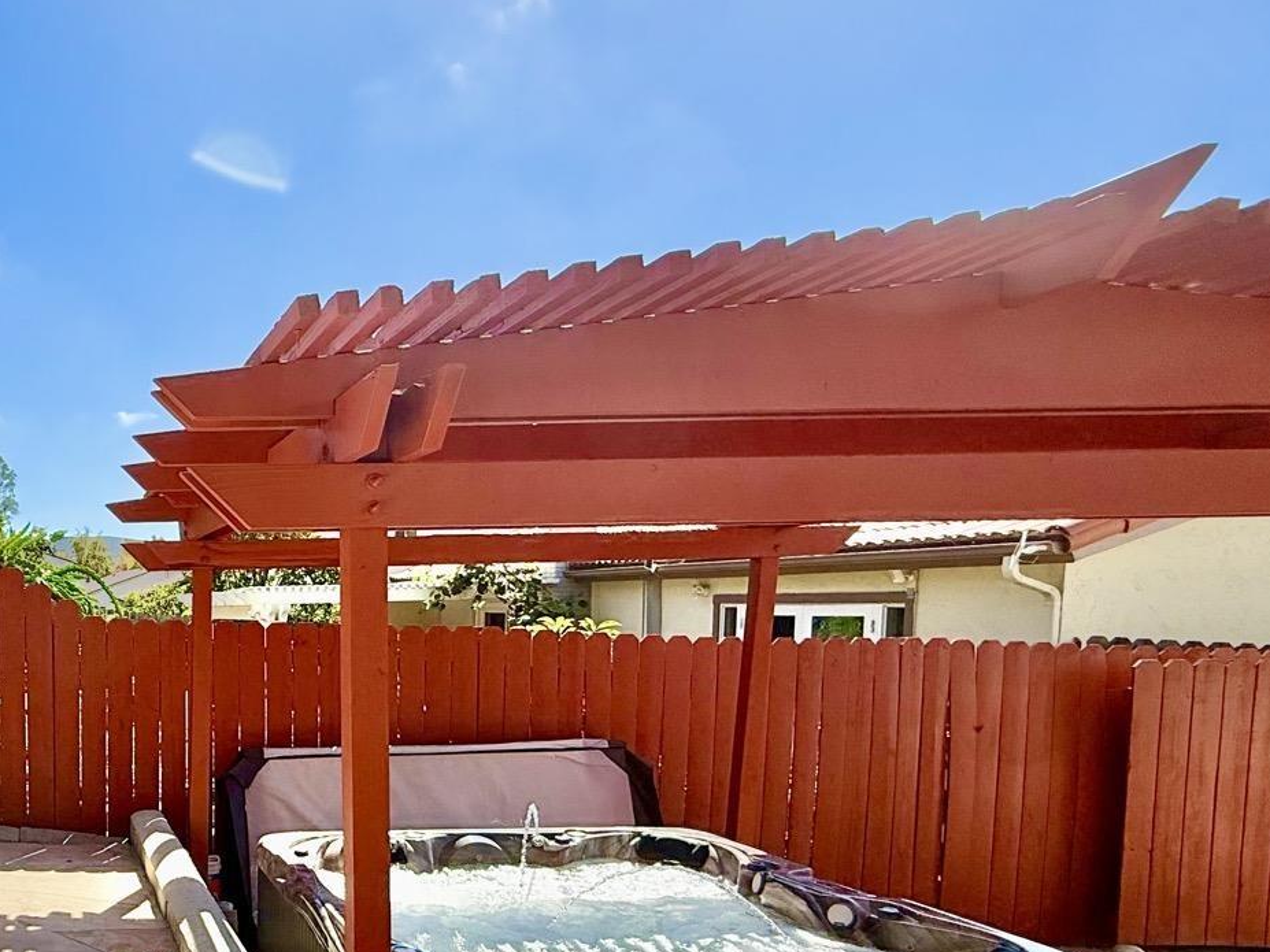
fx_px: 1064
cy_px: 697
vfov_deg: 46.7
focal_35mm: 29
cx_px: 63
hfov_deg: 52.0
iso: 50
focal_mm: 2.22
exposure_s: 1/2237
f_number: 2.2
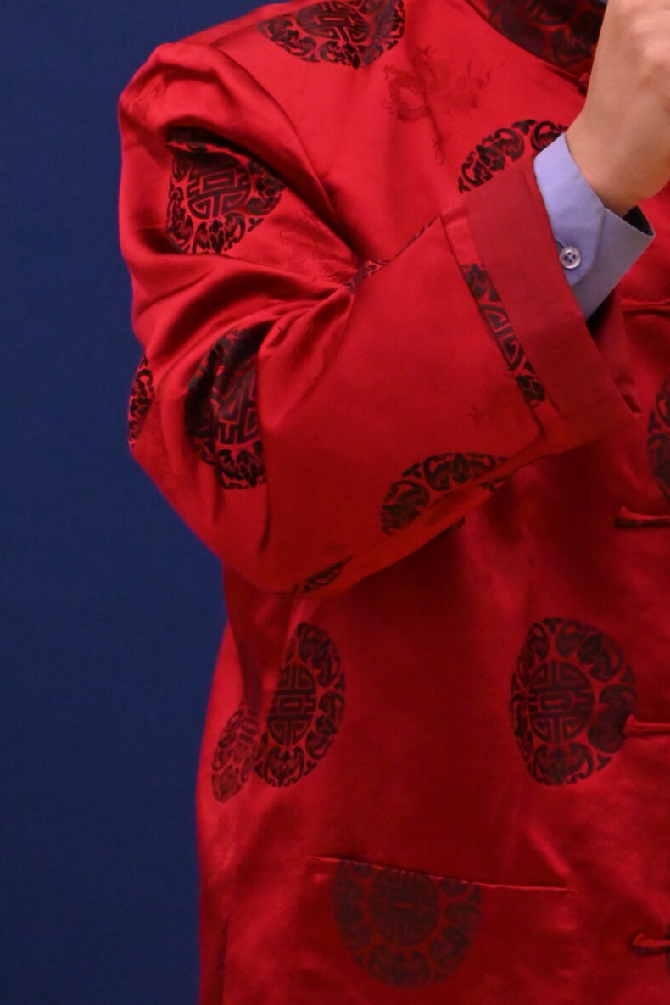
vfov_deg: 6.6
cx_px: 718
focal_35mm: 311
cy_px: 179
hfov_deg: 4.4
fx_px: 8681
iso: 3200
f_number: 5.6
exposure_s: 1/250
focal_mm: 96
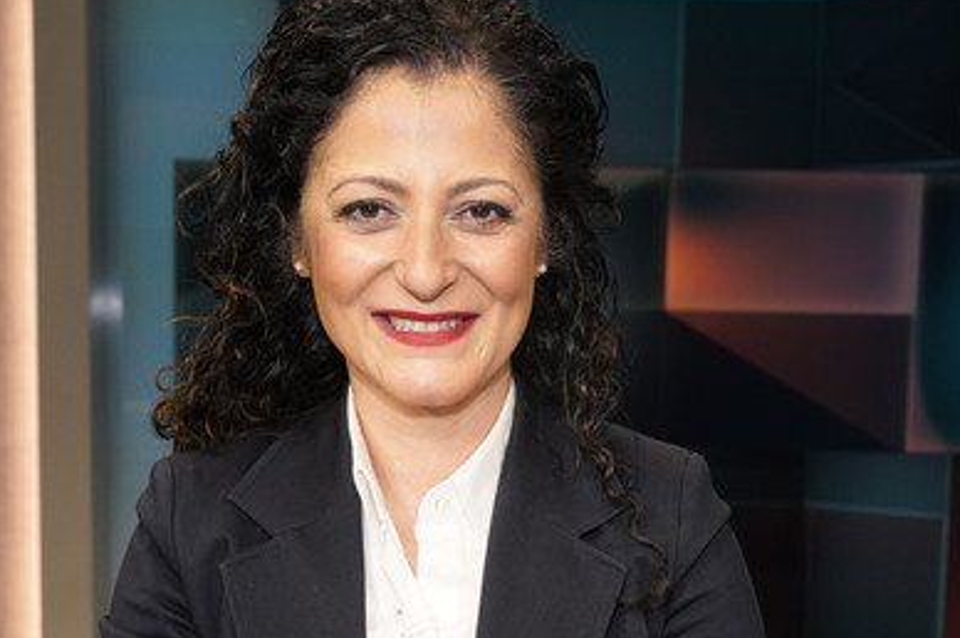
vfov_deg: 36.8
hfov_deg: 53.0
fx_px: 959
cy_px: 319
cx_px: 417
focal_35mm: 36
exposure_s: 1/160
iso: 2000
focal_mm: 31
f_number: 5
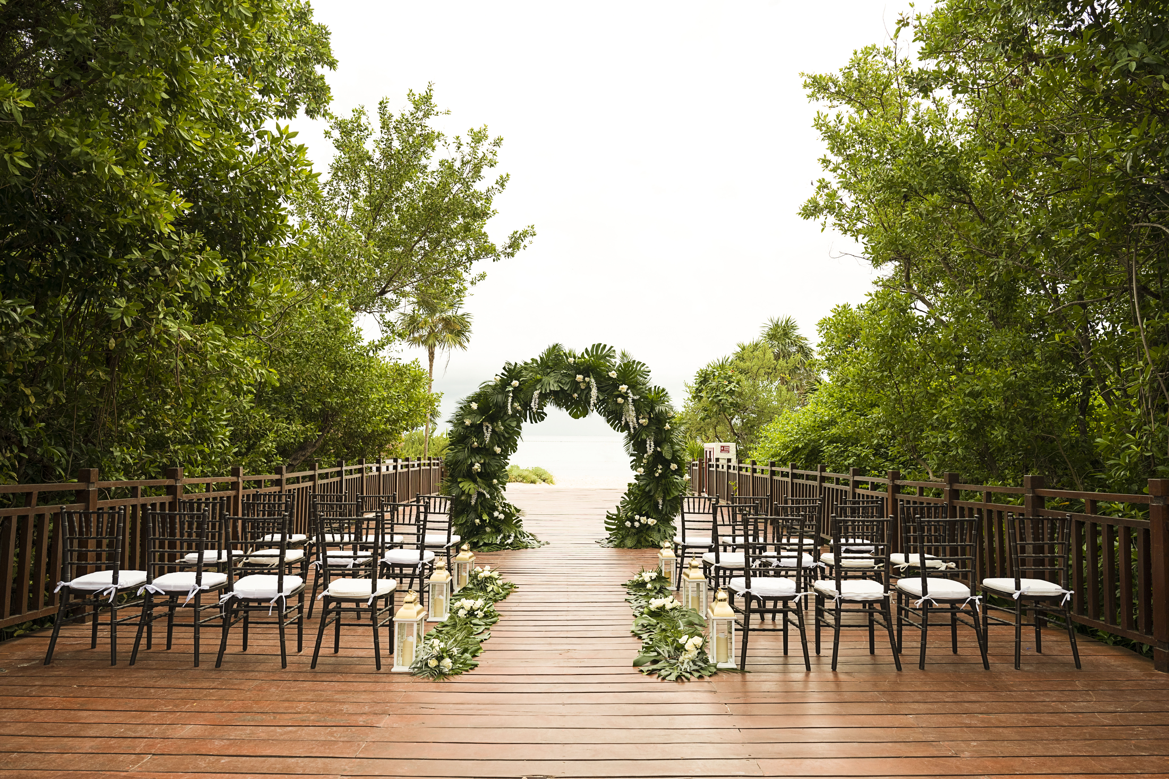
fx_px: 779
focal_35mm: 24
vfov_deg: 53.1
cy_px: 390
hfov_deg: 73.7
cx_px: 584
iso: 320
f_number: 5
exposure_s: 1/800
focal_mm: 24
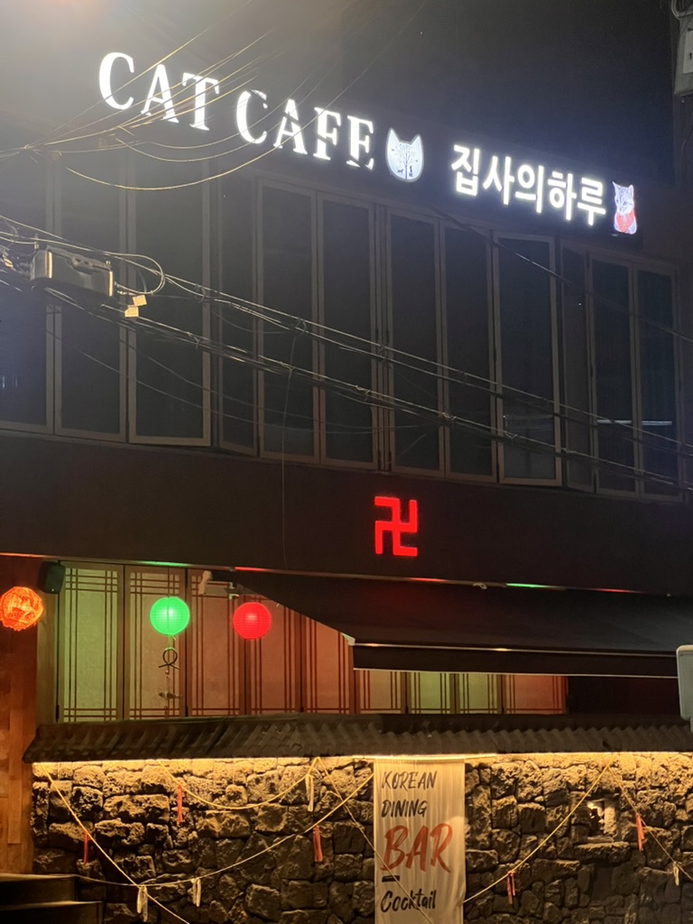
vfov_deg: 25.3
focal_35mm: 77
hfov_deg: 19.1
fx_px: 2055
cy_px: 462
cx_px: 346
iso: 640
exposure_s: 1/60
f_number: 2.8
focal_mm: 9
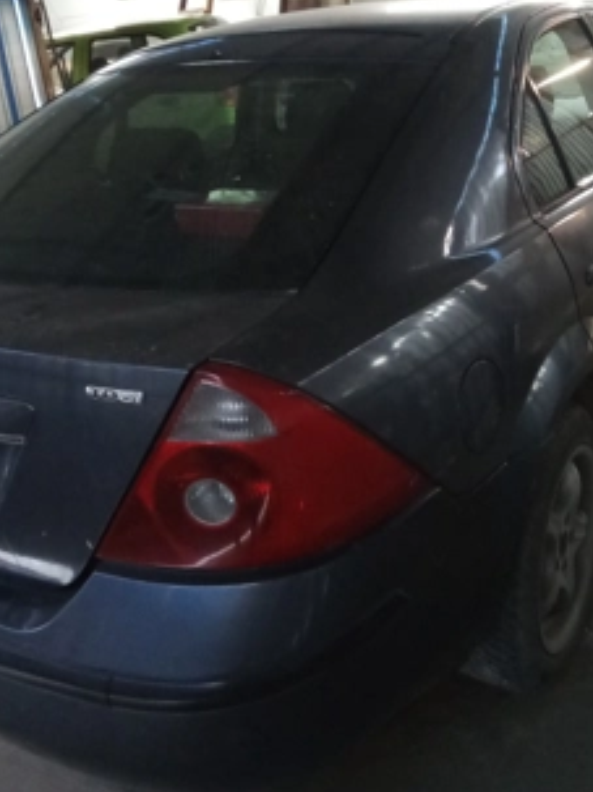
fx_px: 846
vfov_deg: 49.5
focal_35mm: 37
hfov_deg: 38.6
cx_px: 319
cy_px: 285
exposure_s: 1/16.7
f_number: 2
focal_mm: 2.78
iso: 1600
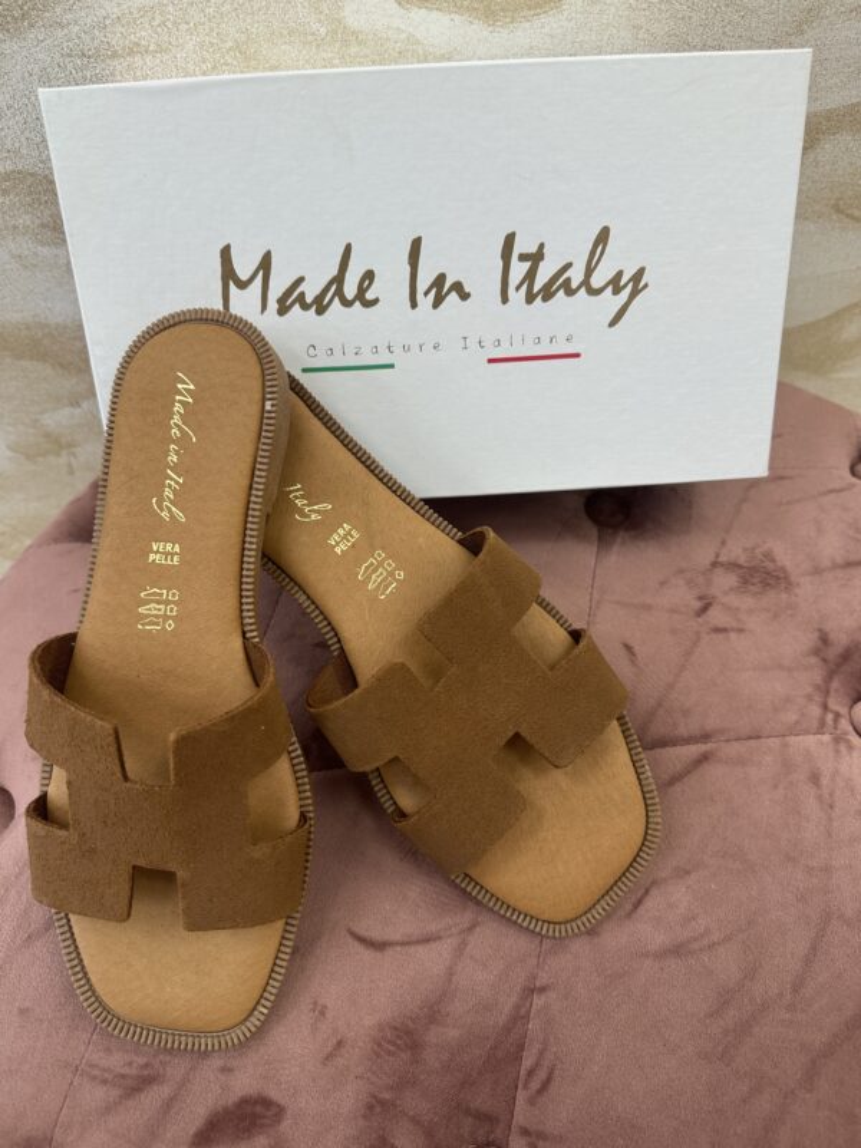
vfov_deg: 71.6
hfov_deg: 56.8
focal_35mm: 24
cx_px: 430
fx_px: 796
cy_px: 574
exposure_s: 1/101
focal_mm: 6.86
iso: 50
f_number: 1.78
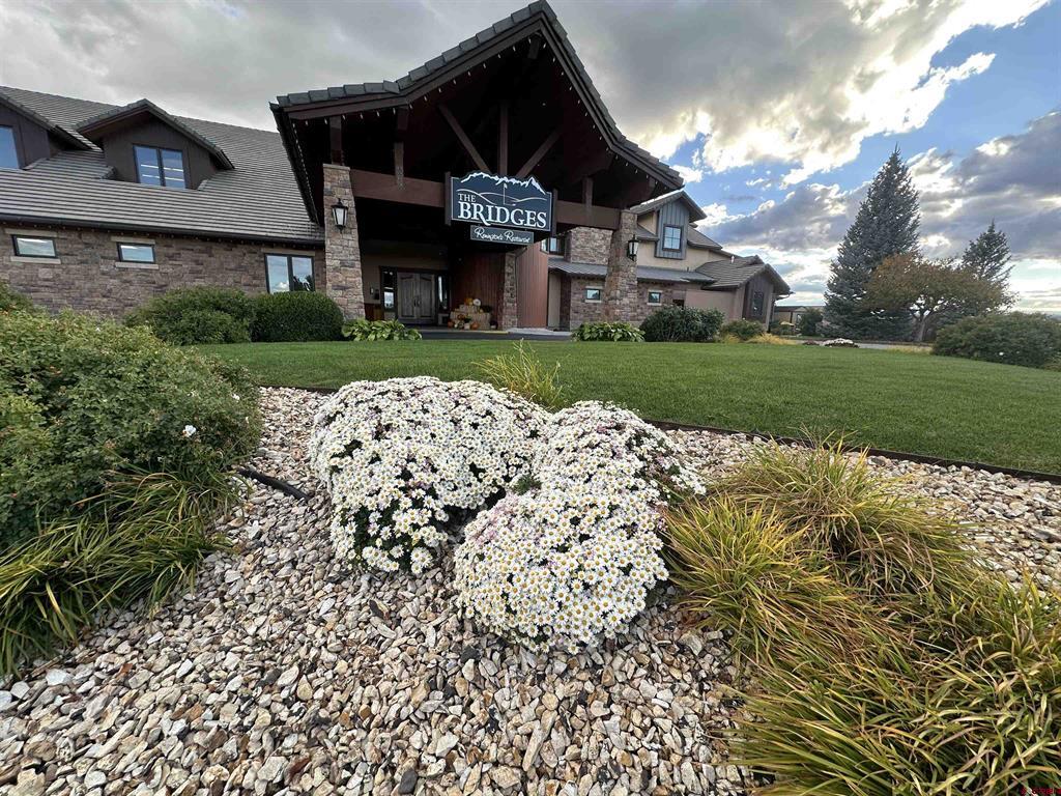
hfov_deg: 102.1
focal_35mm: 14
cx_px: 530
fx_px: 429
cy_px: 398
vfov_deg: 85.7
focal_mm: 2.22
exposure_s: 1/272
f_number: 2.2
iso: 40
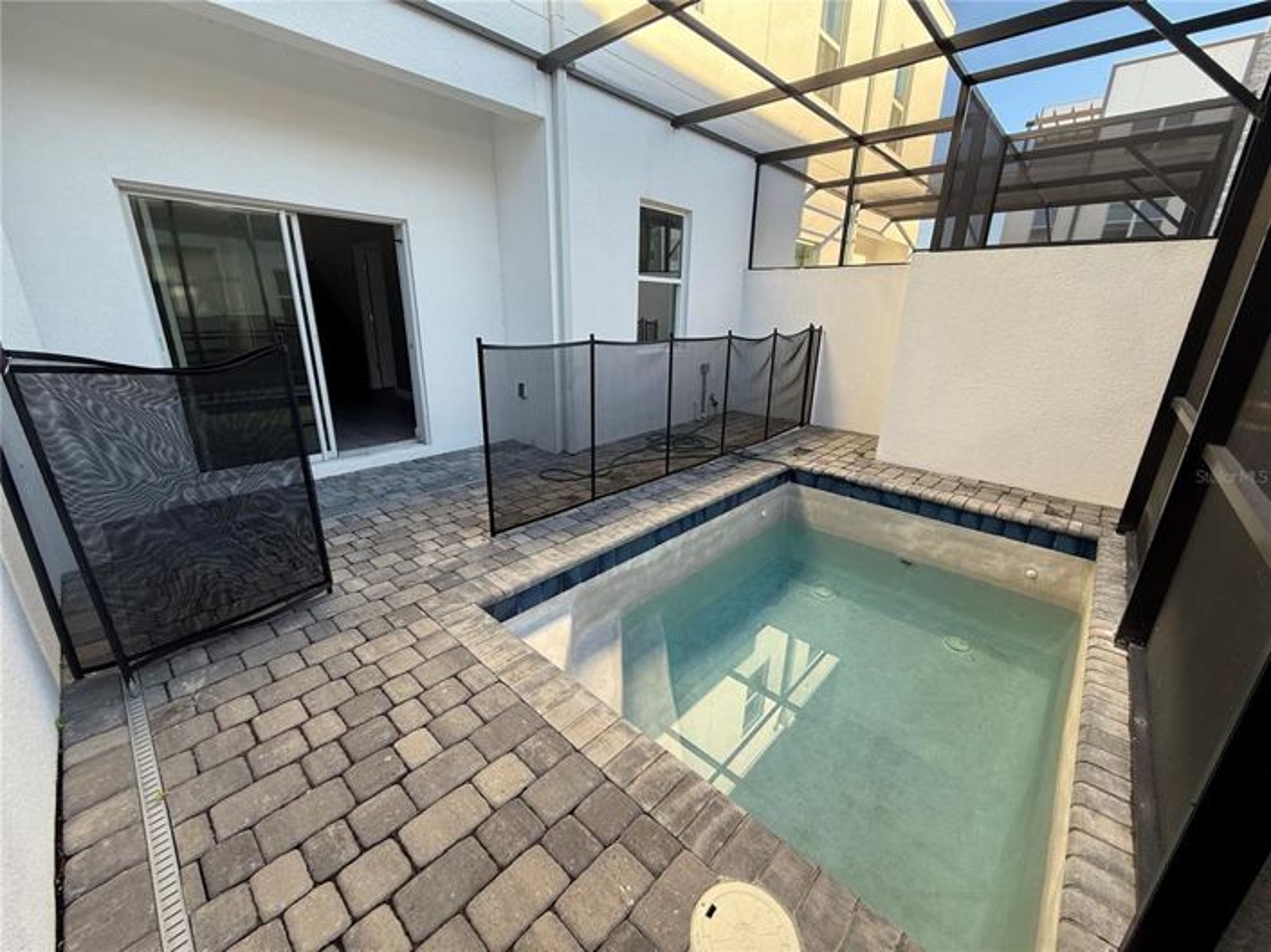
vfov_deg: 85.6
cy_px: 476
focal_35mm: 14
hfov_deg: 102.1
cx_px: 636
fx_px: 514
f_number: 2.2
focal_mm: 2.22
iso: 50
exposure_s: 1/123
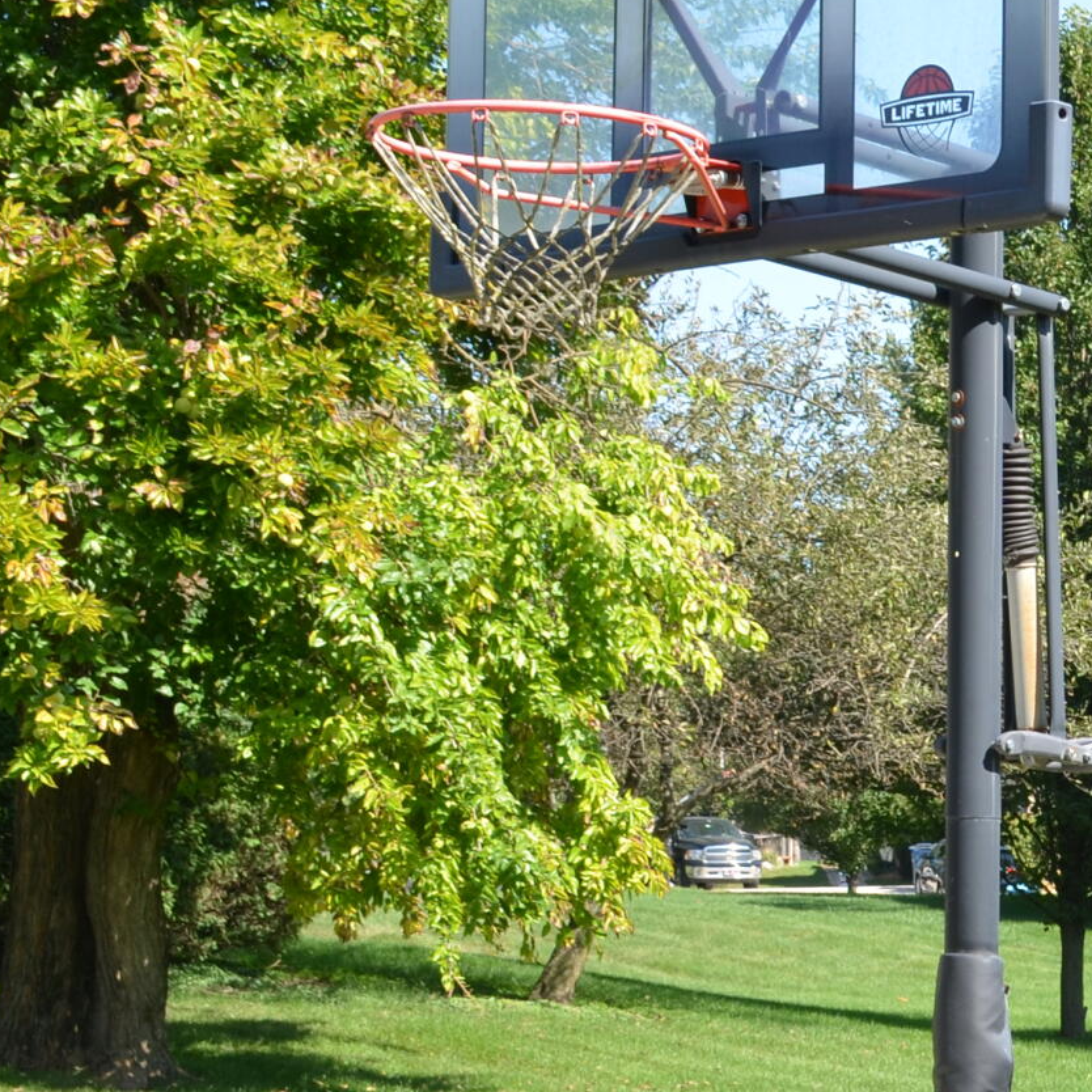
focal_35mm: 124
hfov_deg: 13.2
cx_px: 1722
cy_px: 644
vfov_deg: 14.1
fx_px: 4409
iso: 200
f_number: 7.1
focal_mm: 27
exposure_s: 1/200
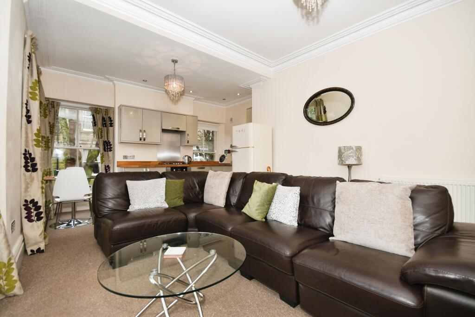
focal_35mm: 15
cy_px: 158
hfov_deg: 100.4
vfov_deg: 77.3
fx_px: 198
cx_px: 238
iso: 400
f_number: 8
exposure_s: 1/60
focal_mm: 10
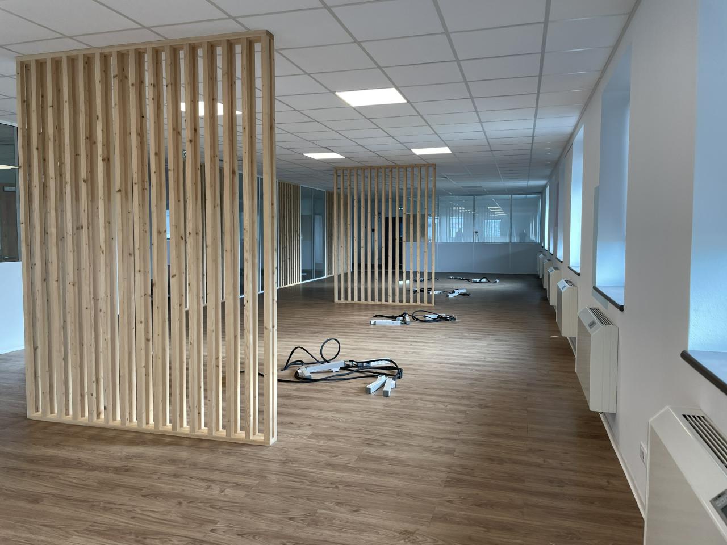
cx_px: 364
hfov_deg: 67.3
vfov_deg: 53.1
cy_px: 272
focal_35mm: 26
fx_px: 546
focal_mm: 4.2
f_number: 1.6
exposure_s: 1/121
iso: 80
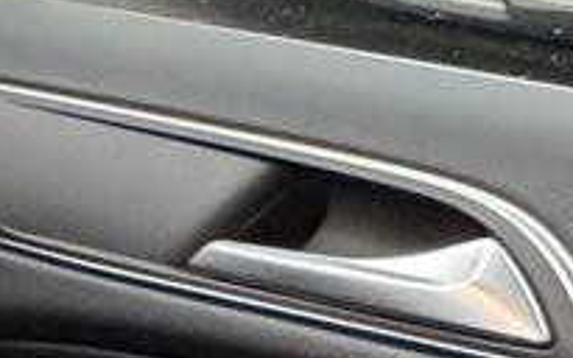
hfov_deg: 10.3
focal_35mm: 99
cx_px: -1321
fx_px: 1546
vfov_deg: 13.2
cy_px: 227
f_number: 2.2
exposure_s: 1/99
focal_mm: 2.22
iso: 320
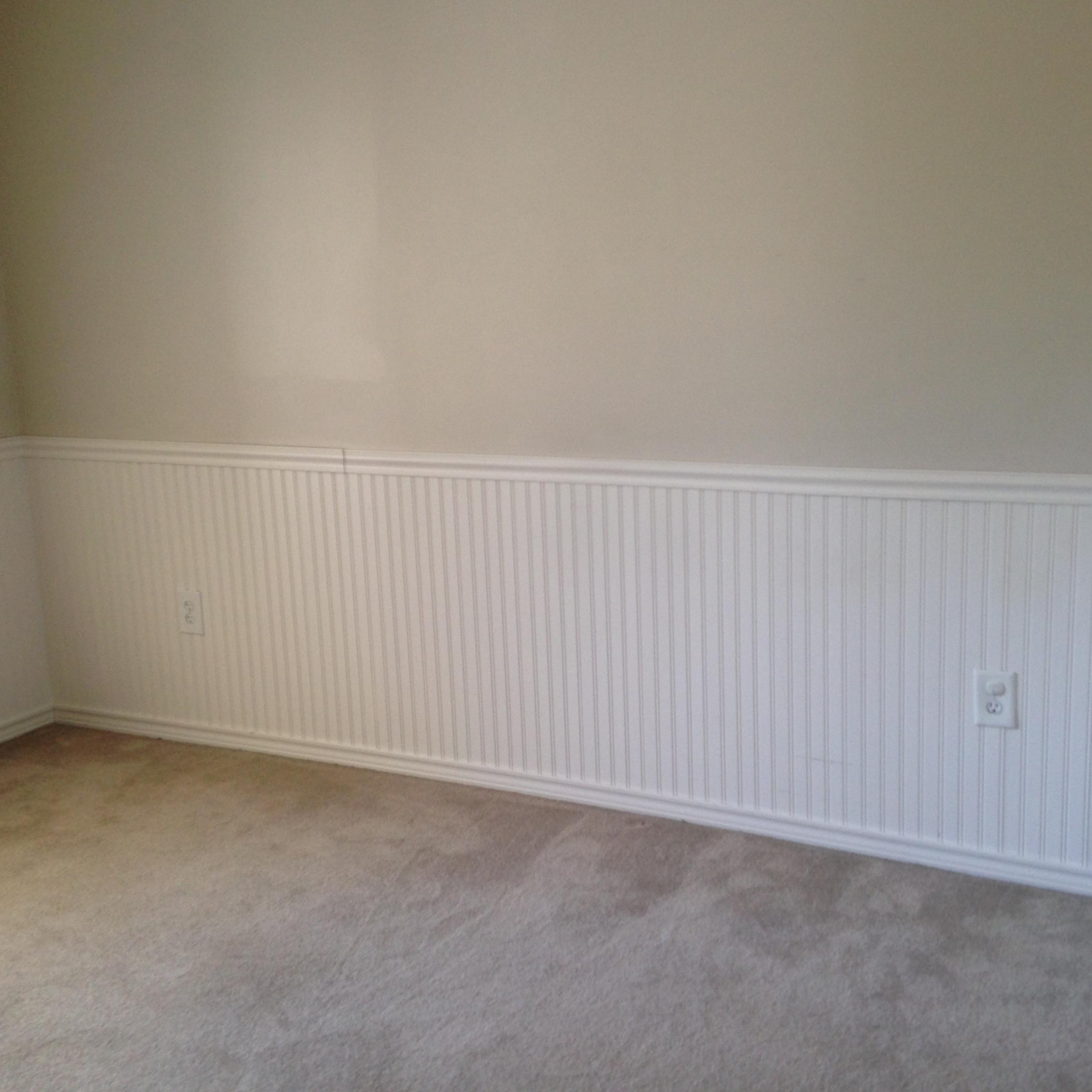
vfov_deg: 42.8
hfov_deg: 42.8
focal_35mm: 39
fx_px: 1392
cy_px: 546
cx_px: 586
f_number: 2.4
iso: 64
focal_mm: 4.12
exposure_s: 1/20
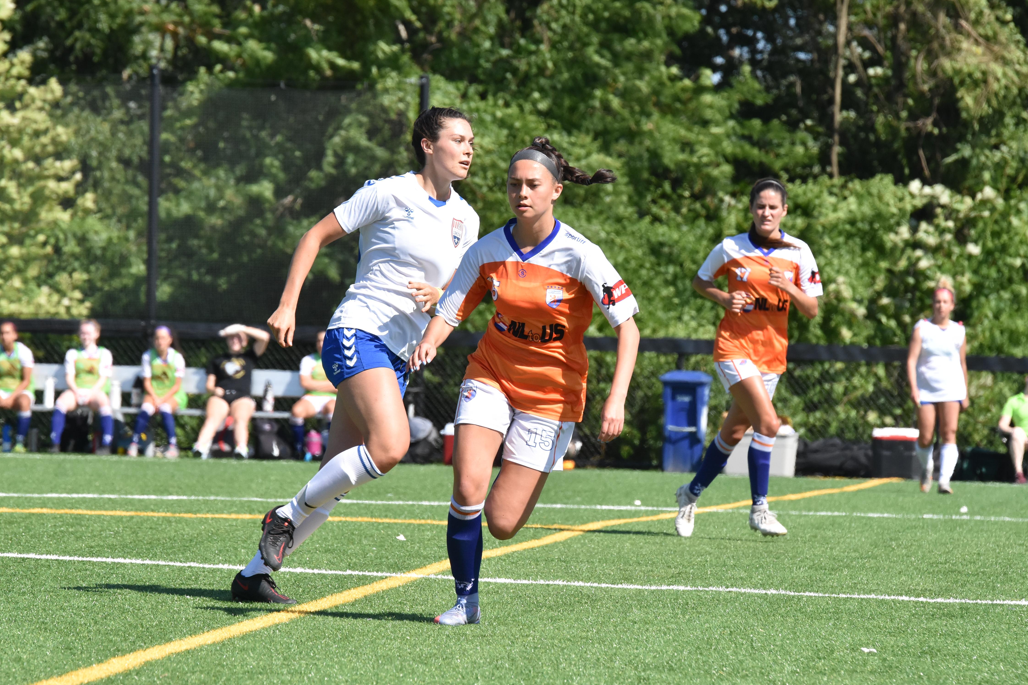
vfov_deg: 4.6
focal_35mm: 301
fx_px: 8595
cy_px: 342
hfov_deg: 6.8
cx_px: 515
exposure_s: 1/2000
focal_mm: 200
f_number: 8
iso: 1000
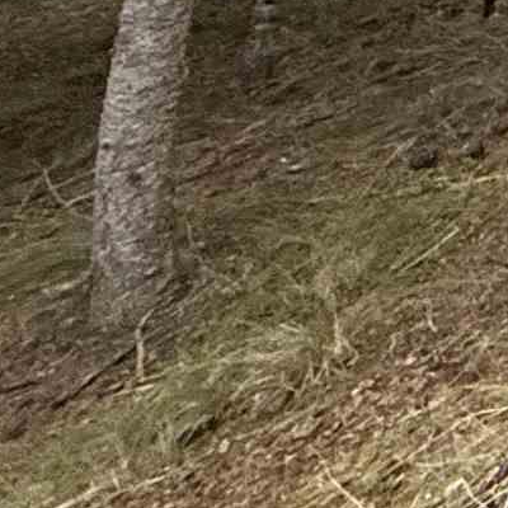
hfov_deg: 10.2
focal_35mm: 95
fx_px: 1577
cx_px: 1678
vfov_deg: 12.0
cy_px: -909
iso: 160
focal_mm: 2.22
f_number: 2.2
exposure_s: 1/99
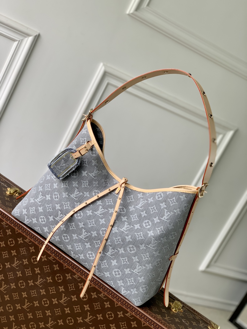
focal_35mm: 52
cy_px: 164
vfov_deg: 36.8
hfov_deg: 28.0
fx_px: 495
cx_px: 124
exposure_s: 1/122
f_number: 2.4
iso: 16
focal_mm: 6
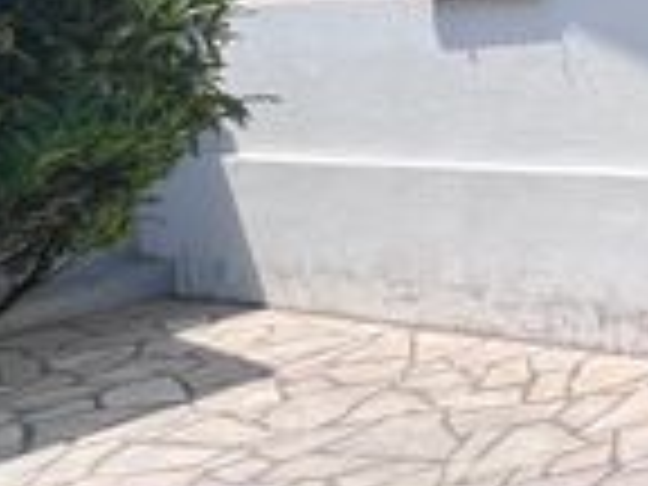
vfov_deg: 26.0
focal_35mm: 54
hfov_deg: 23.7
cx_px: 1084
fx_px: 1011
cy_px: 27
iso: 32
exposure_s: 1/2016
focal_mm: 1.57
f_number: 1.8
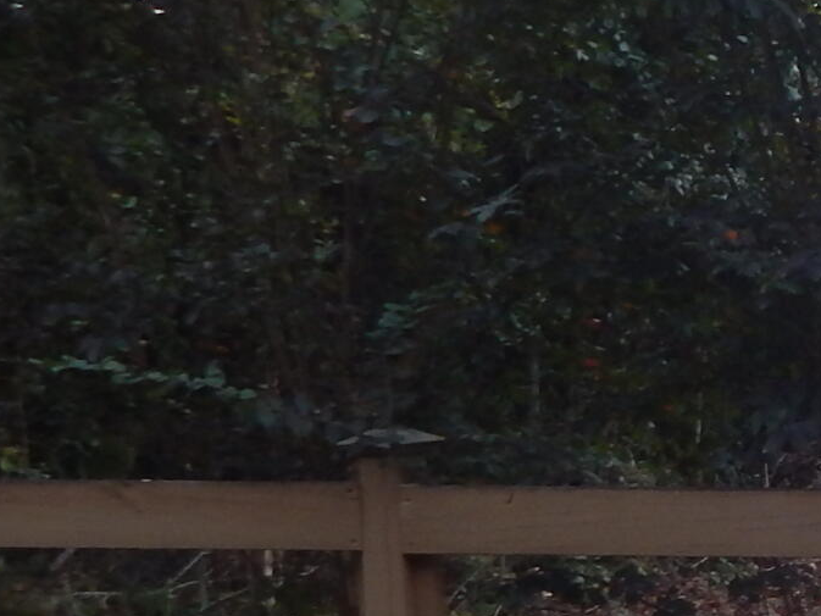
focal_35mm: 98
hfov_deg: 16.2
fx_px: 2325
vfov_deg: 15.0
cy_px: 518
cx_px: 1564
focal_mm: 4
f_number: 3
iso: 125
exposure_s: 1/50
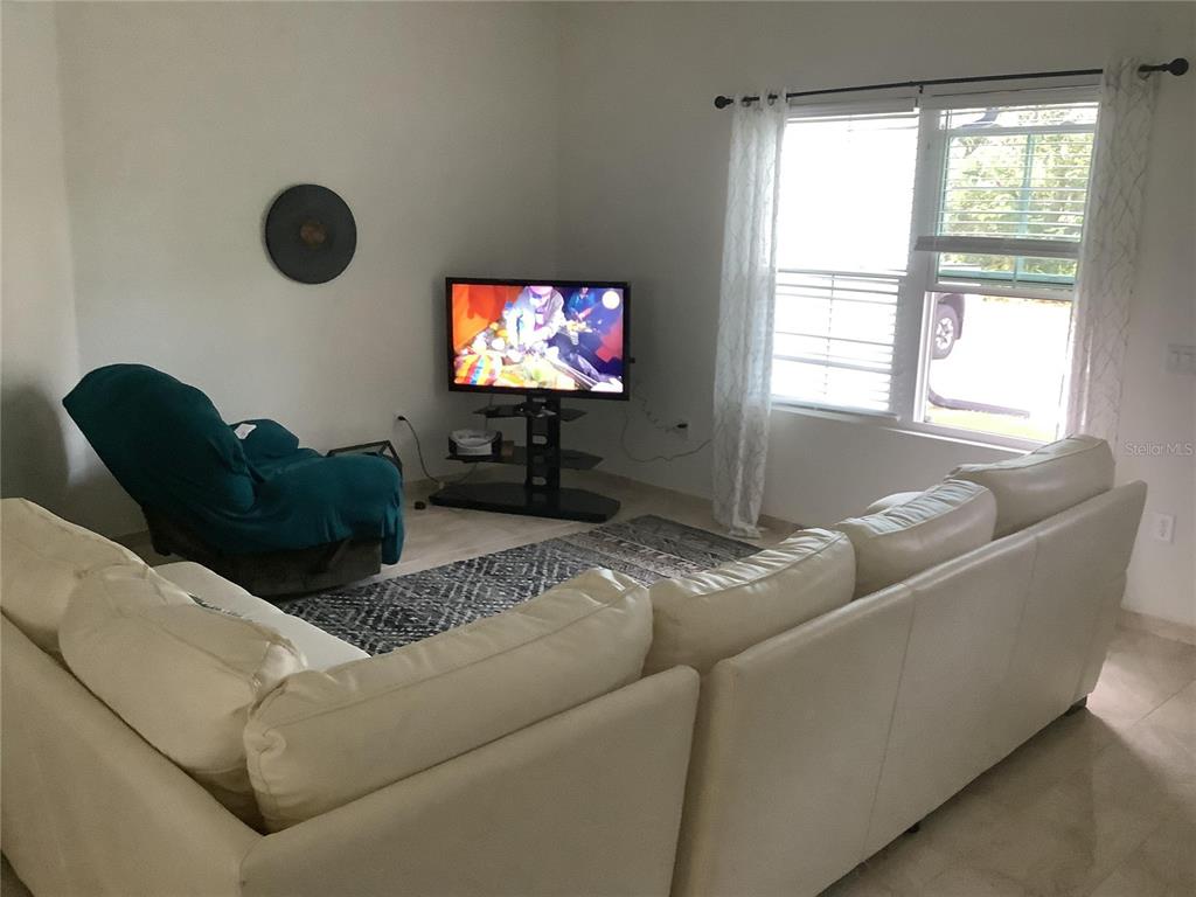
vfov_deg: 45.4
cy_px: 448
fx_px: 1071
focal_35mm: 31
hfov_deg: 58.4
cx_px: 598
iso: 320
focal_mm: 3.3
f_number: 2.4
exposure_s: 1/40
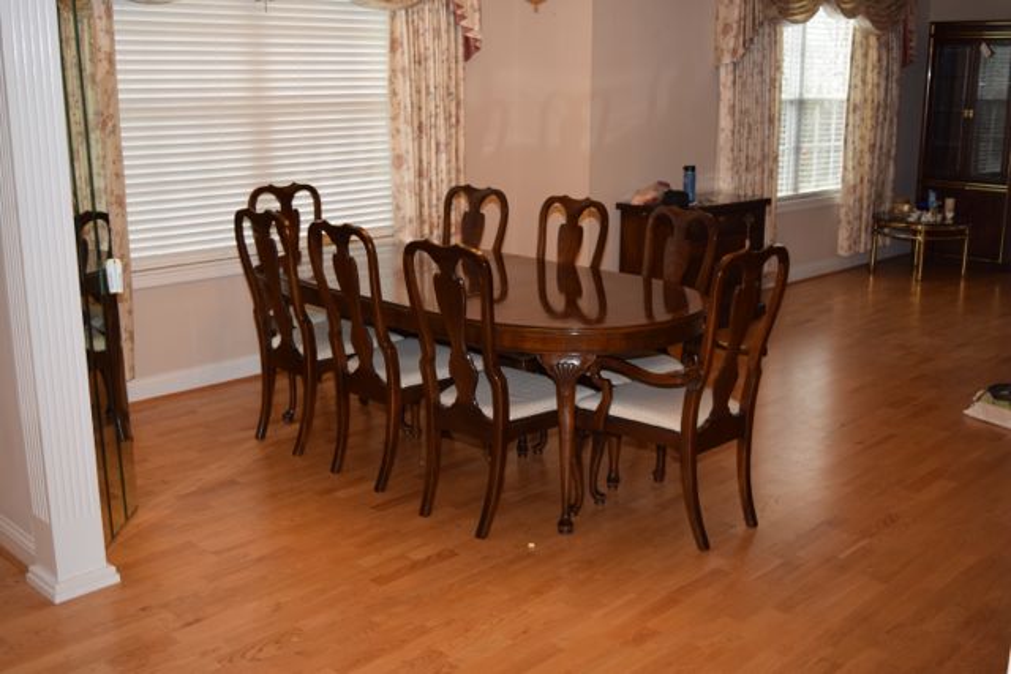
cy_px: 337
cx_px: 506
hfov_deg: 49.5
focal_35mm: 39
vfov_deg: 34.2
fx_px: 1095
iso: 800
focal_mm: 26
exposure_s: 1/125
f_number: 4
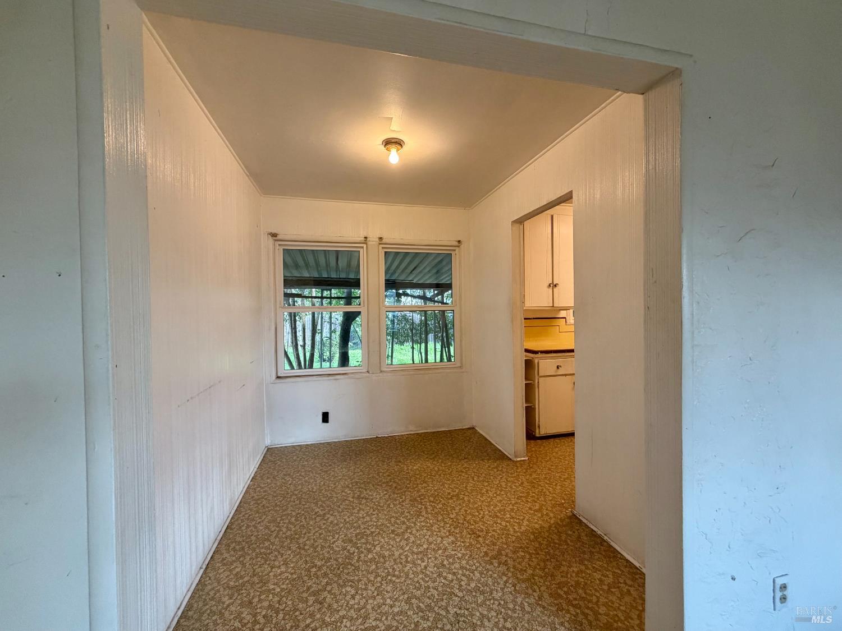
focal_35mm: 14
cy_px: 316
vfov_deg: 85.7
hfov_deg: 102.1
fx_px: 341
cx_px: 421
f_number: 2.2
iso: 250
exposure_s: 1/120
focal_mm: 2.22
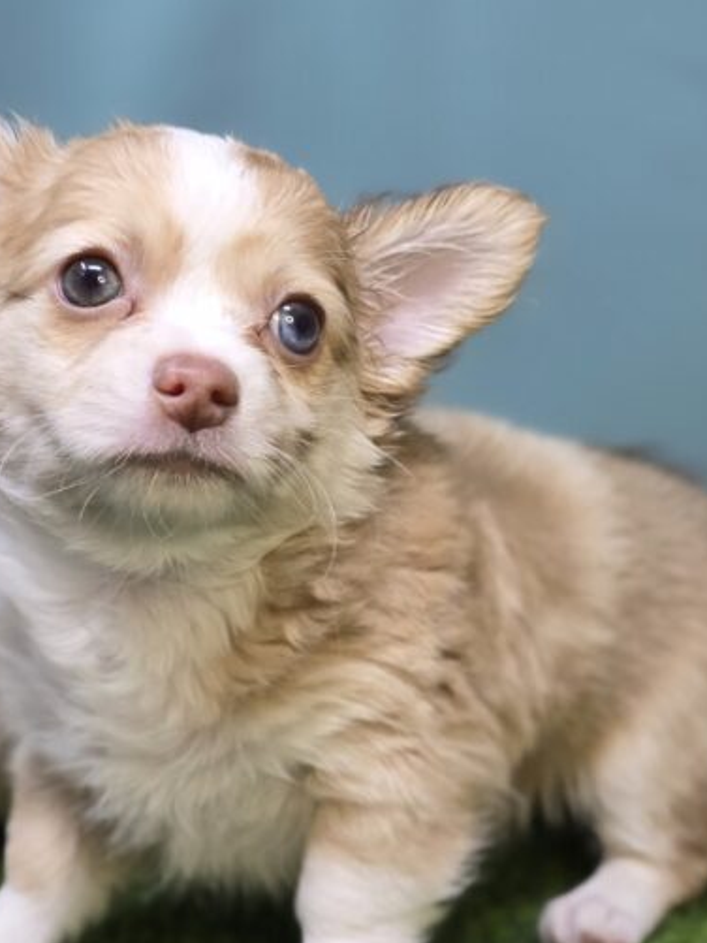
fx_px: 1279
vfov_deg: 40.2
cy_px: 567
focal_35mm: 47
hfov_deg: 30.9
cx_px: 370
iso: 100
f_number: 1.7
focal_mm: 6.3
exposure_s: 1/120
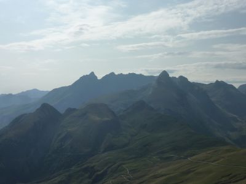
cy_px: 92
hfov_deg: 42.1
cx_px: 123
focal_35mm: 45
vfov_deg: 32.2
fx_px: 320
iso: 125
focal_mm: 7.3
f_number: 6.3
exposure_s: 1/1000
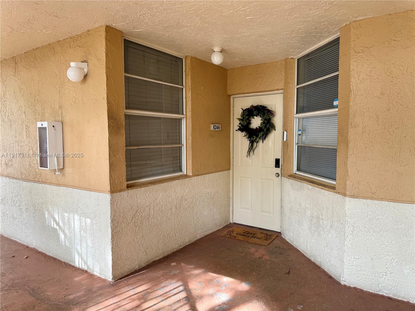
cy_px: 156
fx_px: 288
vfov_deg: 56.8
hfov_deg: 71.6
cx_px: 208
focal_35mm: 24
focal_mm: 6.76
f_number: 1.78
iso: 125
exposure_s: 1/121
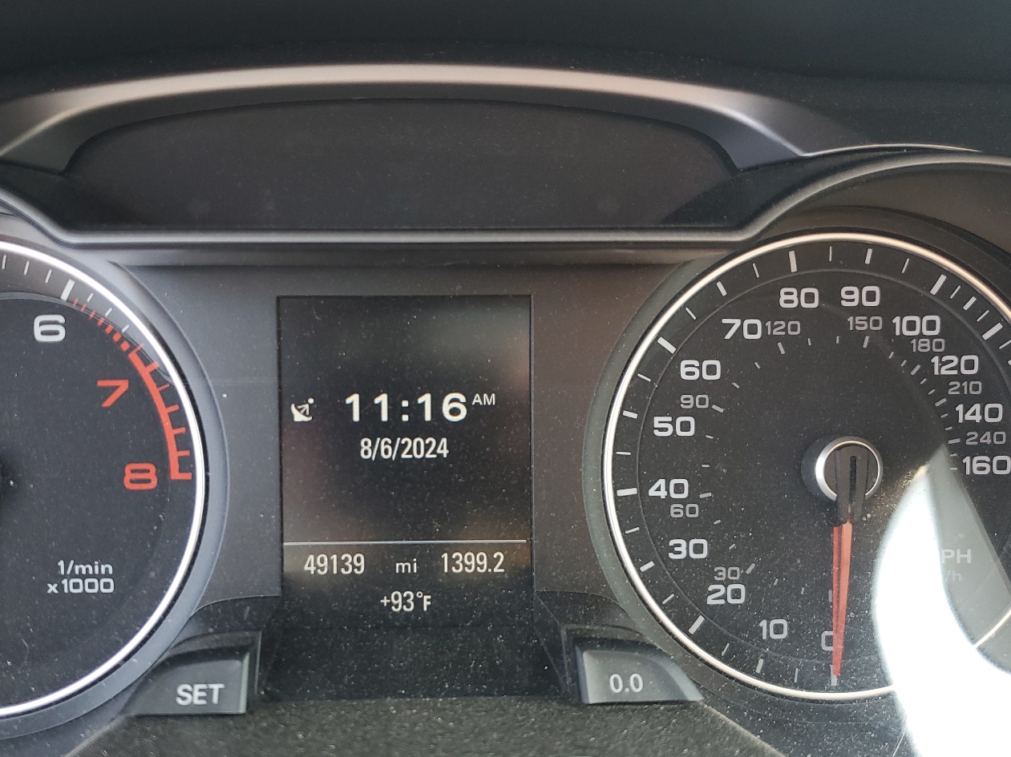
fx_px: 964
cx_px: 419
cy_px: 466
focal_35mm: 33
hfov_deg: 55.1
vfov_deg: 42.6
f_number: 1.5
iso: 79
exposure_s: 1/120
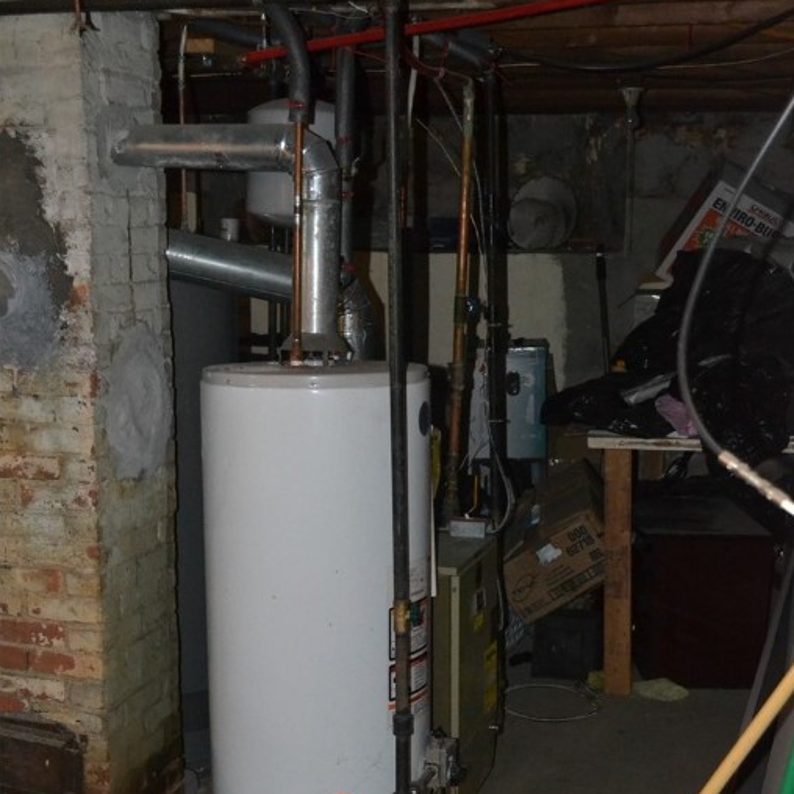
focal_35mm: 54
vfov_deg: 31.5
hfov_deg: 31.6
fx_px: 1401
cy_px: 491
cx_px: 399
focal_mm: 28
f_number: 4.5
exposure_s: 1/60
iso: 3200
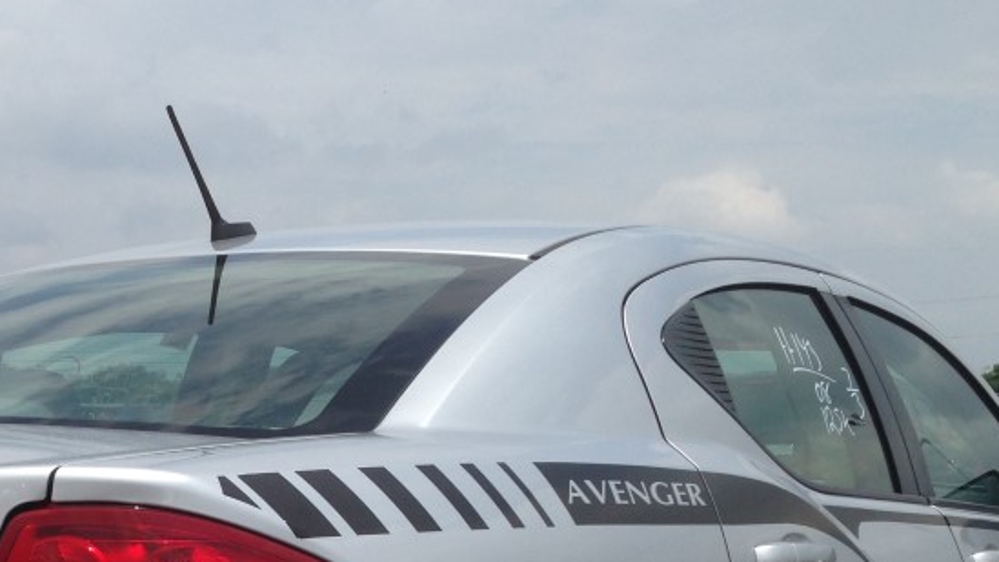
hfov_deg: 30.6
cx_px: 189
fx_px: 1775
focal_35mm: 67
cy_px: 662
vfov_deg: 17.2
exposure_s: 1/2463
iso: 50
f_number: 2.4
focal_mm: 4.12
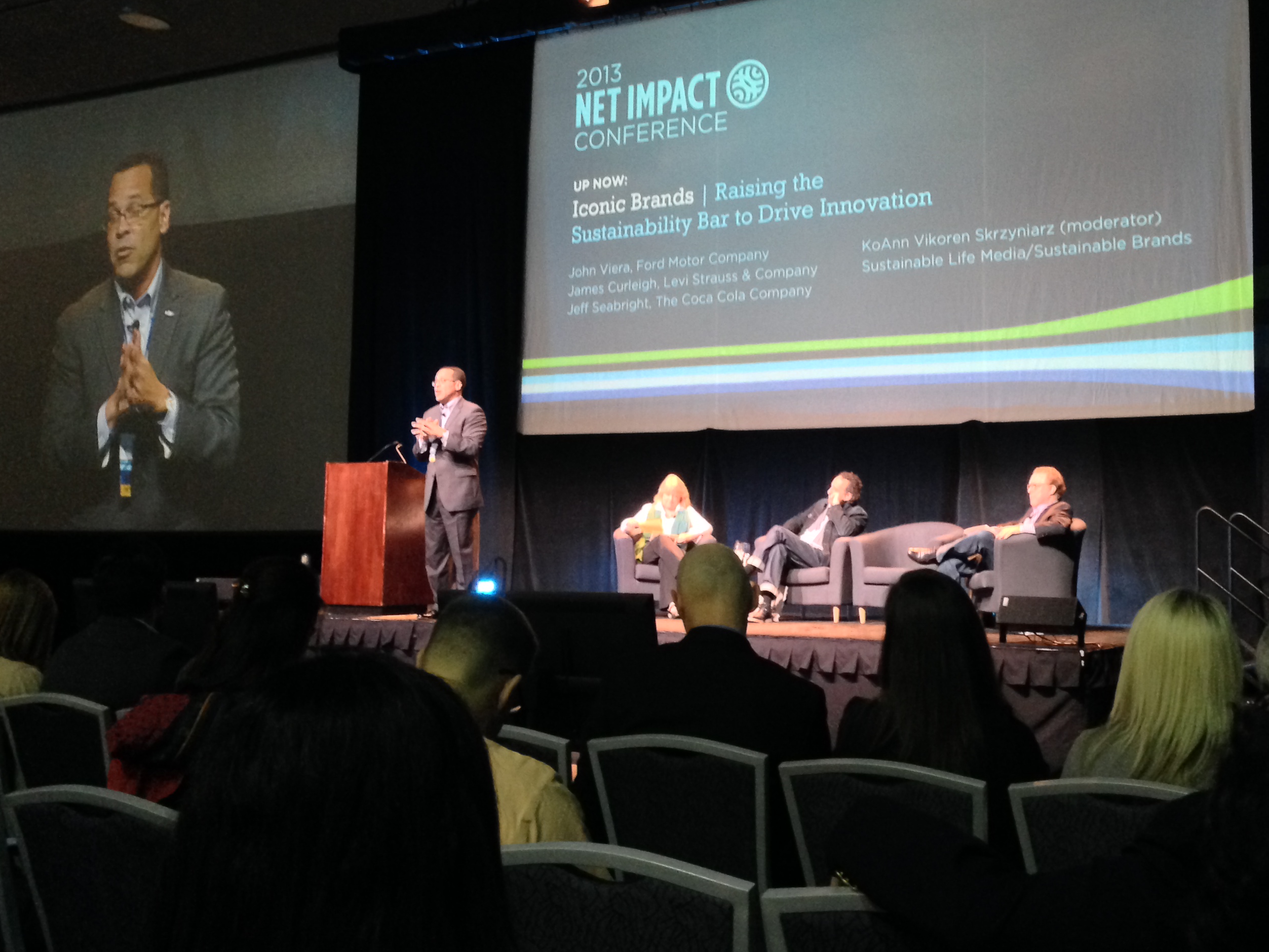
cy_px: 411
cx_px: 740
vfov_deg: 33.6
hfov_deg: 43.7
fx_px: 1576
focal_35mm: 43
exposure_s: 1/15
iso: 400
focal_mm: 4.12
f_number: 2.4
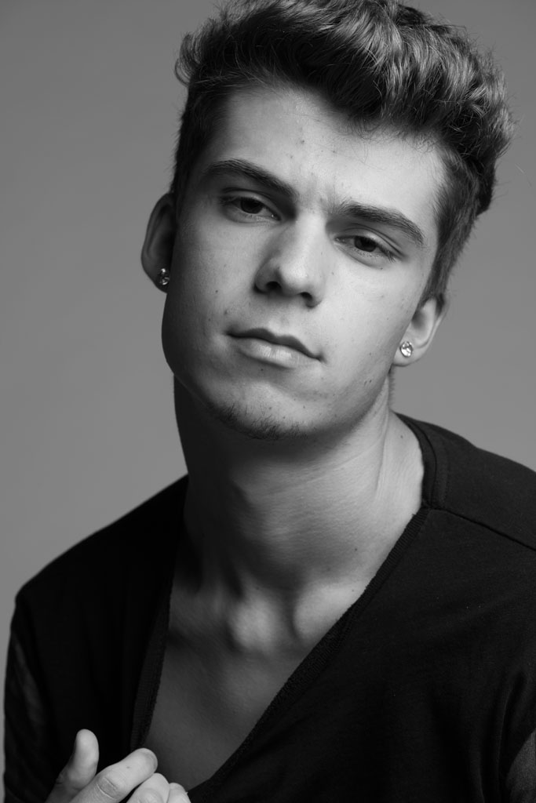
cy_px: 402
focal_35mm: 105
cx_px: 268
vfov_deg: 19.5
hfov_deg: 13.0
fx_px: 2344
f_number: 9
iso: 100
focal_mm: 105
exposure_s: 1/160
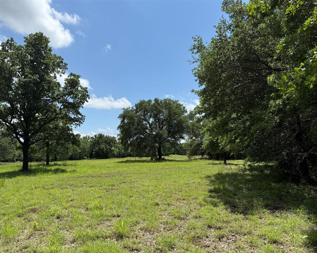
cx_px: 141
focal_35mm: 26
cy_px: 131
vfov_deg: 54.9
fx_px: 244
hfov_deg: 65.9
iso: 80
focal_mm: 6.76
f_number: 1.78
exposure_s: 1/4975
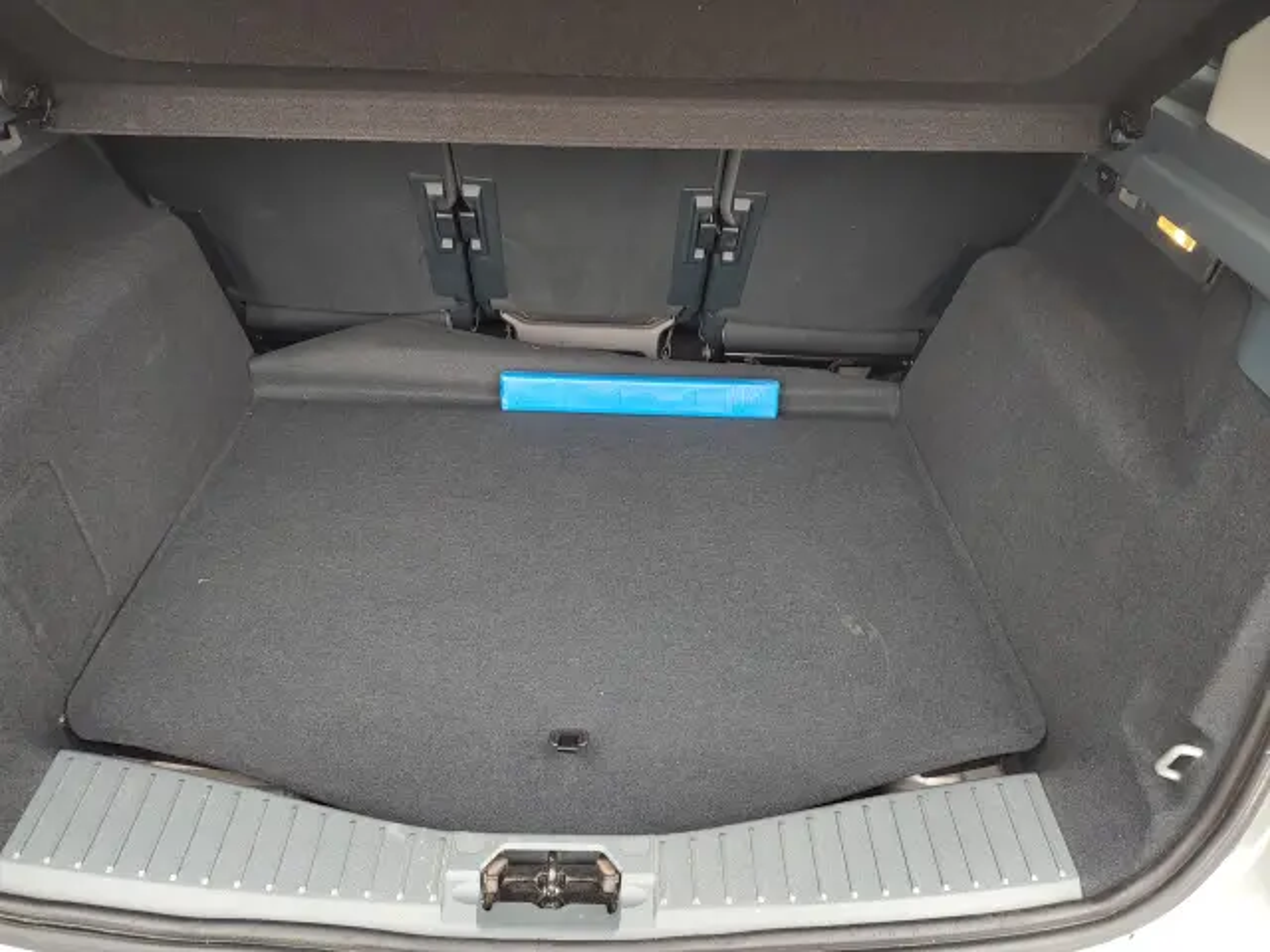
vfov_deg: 58.9
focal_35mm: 23
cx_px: 635
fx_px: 844
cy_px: 476
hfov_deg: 73.9
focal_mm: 5.56
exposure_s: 1/50
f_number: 1.8
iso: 220
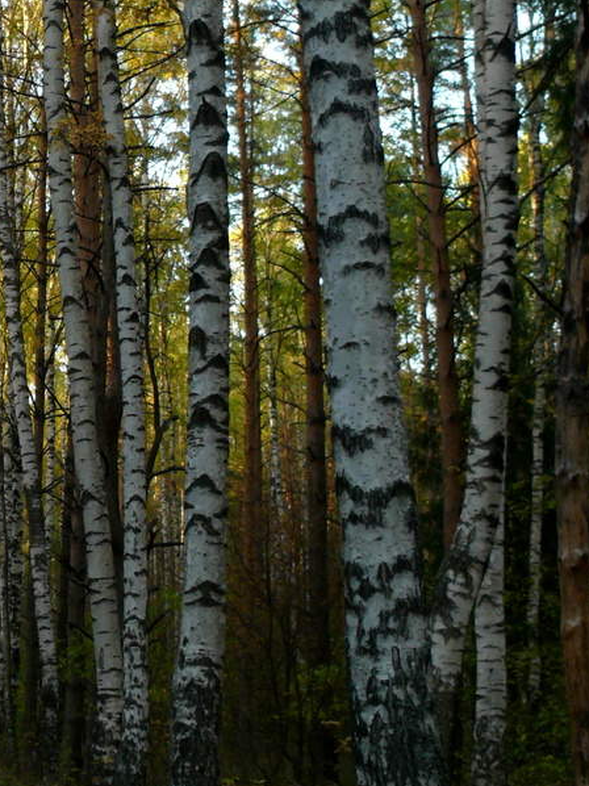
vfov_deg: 23.8
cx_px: -59
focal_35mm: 82
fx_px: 1862
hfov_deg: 17.4
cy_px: 359
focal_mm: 7.4
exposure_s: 1/50
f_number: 2.8
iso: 100
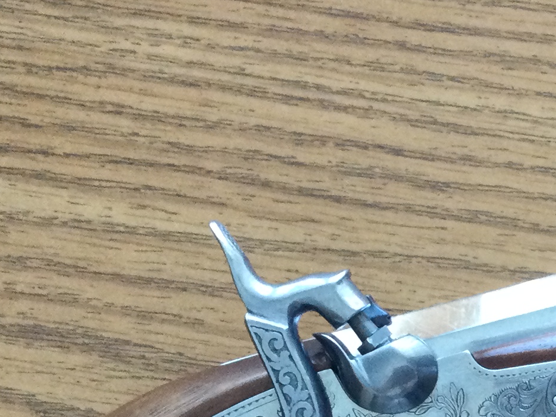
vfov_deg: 13.1
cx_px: 638
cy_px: 603
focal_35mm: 108
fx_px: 1735
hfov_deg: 17.5
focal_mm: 3.3
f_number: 2.4
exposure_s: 1/30
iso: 100
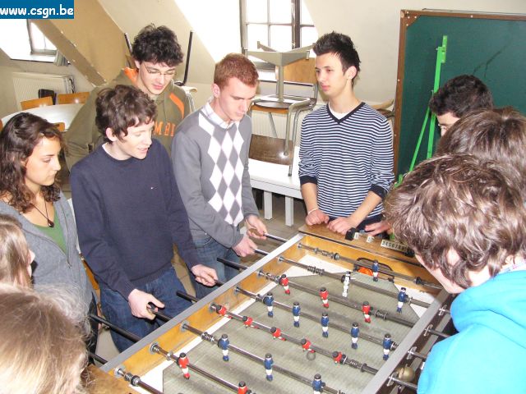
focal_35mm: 36
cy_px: 197
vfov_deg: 39.7
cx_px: 263
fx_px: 547
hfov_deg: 51.4
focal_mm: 6
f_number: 2.8
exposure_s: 1/60
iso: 300
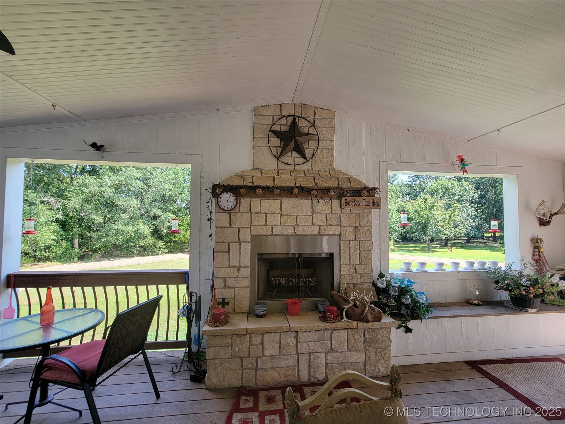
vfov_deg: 89.9
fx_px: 212
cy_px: 212
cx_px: 282
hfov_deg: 106.2
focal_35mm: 13
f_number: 2.2
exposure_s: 1/154
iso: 50
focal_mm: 2.2
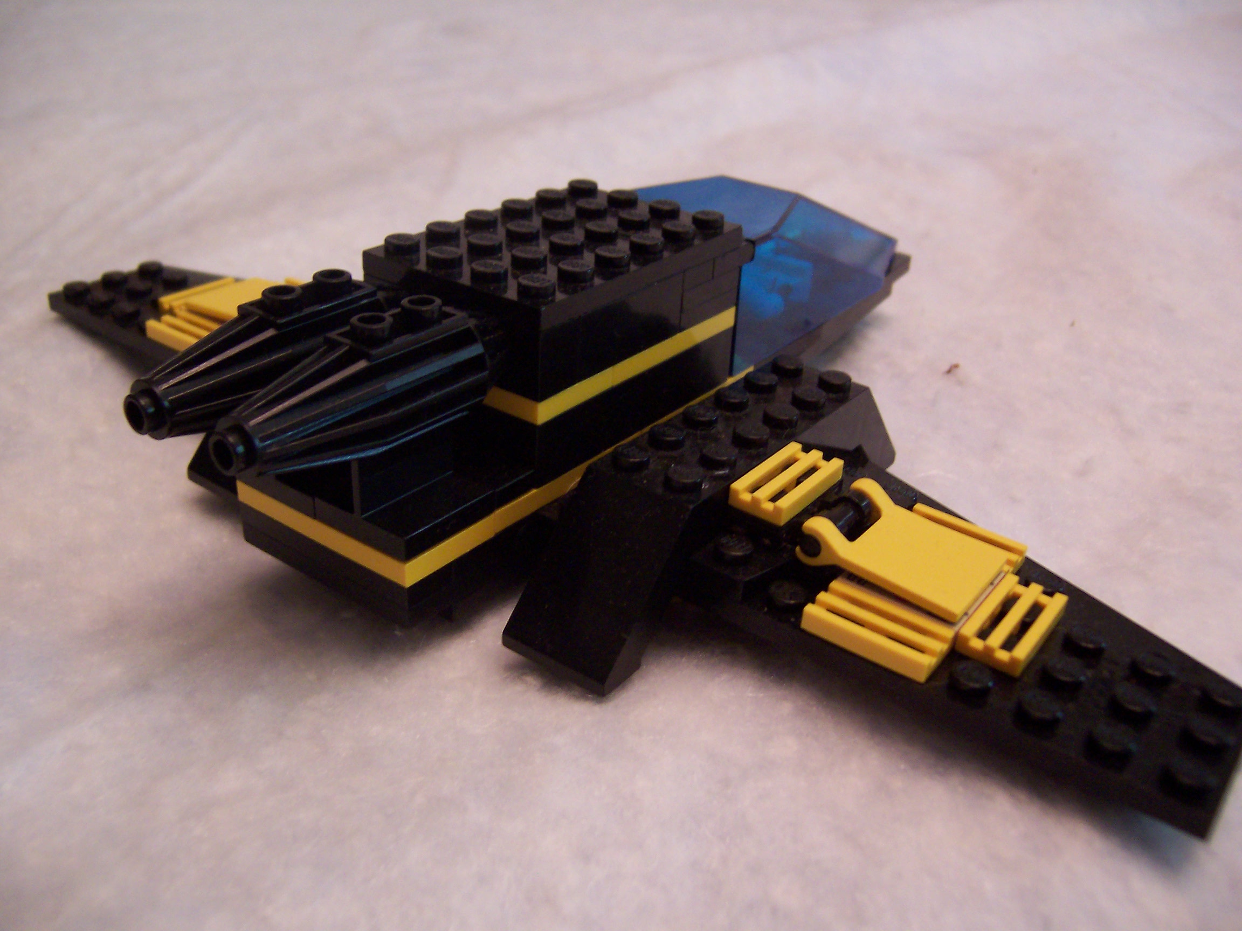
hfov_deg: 55.4
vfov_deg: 42.9
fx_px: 1184
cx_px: 621
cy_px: 466
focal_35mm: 33
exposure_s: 1/10
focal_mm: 5.5
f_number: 2.8
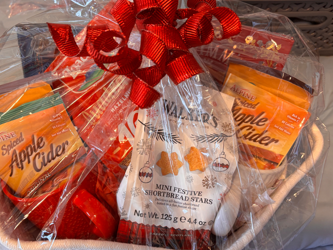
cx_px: 143
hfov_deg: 58.1
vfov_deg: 45.4
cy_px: 134
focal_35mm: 31
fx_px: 298
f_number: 1.6
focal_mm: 5.96
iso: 160
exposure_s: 1/60
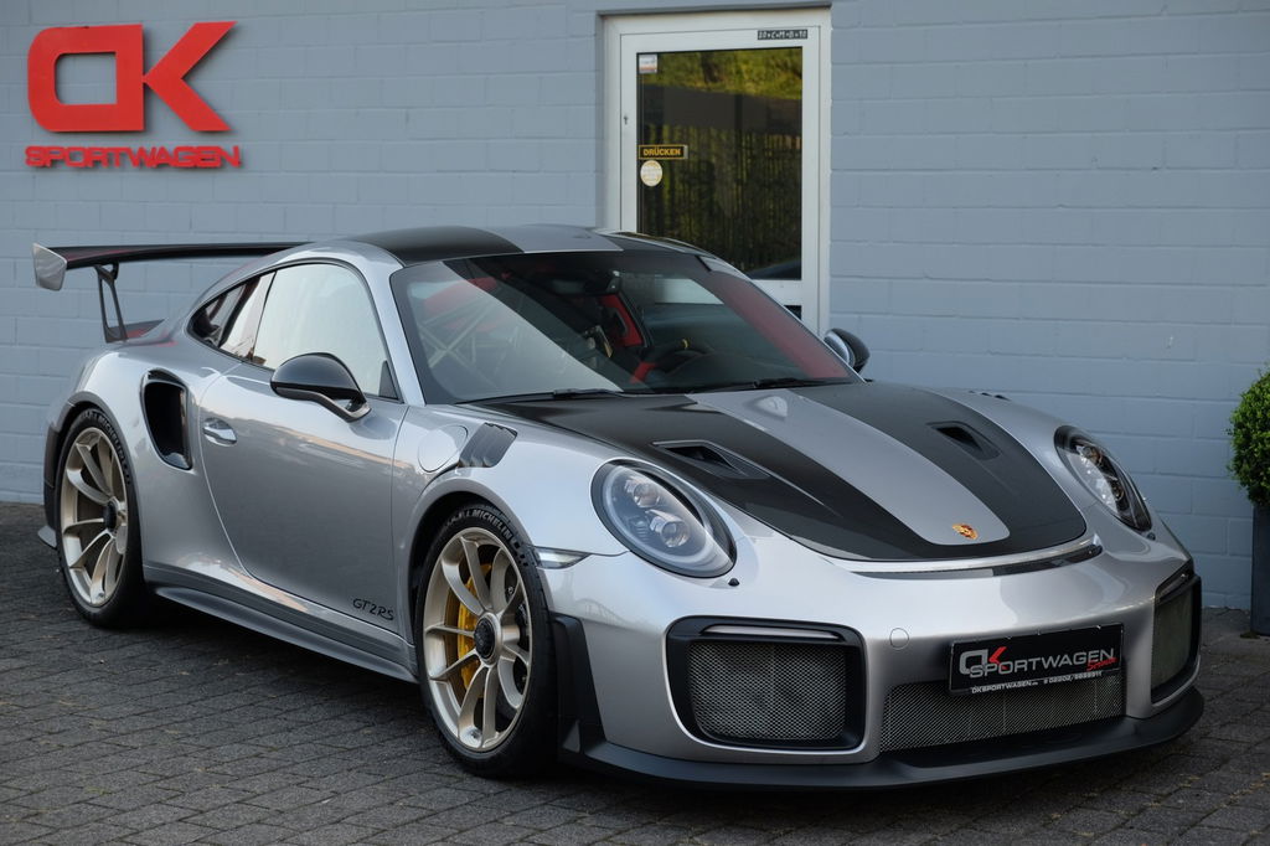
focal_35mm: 73
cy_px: 423
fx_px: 2574
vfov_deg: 18.7
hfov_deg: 27.7
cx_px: 635
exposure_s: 1/125
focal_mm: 48.4
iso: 200
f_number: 4.5
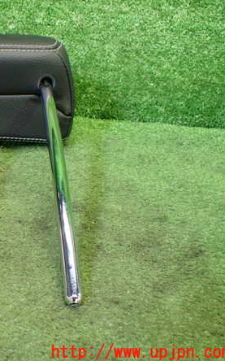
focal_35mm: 43
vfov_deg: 46.2
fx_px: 422
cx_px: -9
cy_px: 180
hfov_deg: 27.8
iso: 800
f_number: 2.3
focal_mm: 5.4
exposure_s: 1/80
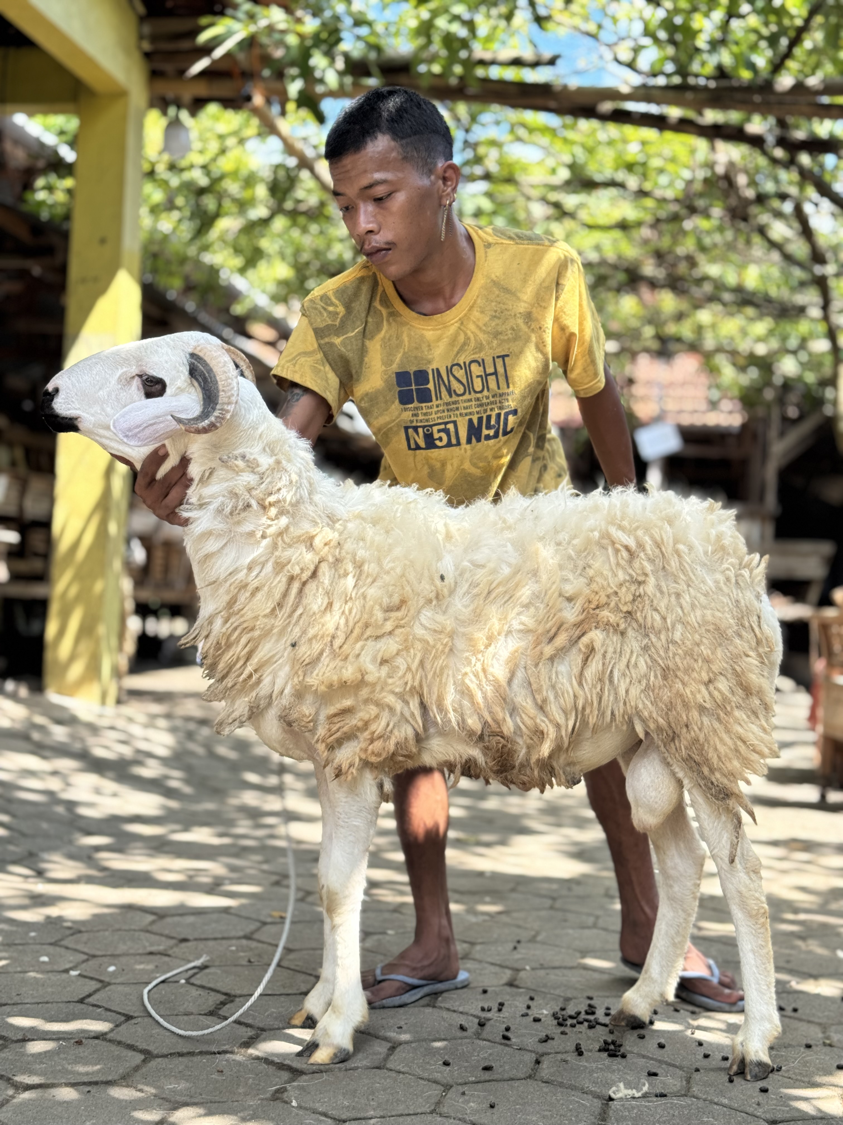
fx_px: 1559
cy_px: 562
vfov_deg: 39.7
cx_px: 422
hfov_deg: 30.3
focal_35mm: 48
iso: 64
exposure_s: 1/343
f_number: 1.78
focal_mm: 6.76
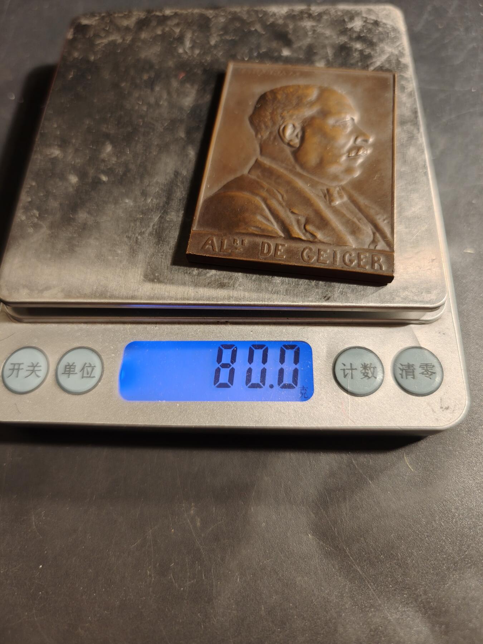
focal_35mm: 23
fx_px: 428
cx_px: 242
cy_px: 322
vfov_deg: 73.9
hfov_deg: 58.9
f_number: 1.6
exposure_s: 1/100
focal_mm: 6.06
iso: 160
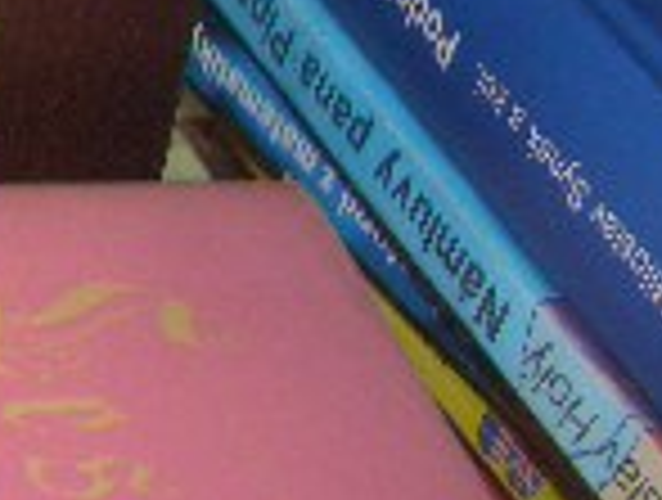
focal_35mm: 152
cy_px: -414
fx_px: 2914
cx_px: -716
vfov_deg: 9.3
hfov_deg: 11.5
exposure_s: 1/60
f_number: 2.6
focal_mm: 5.8
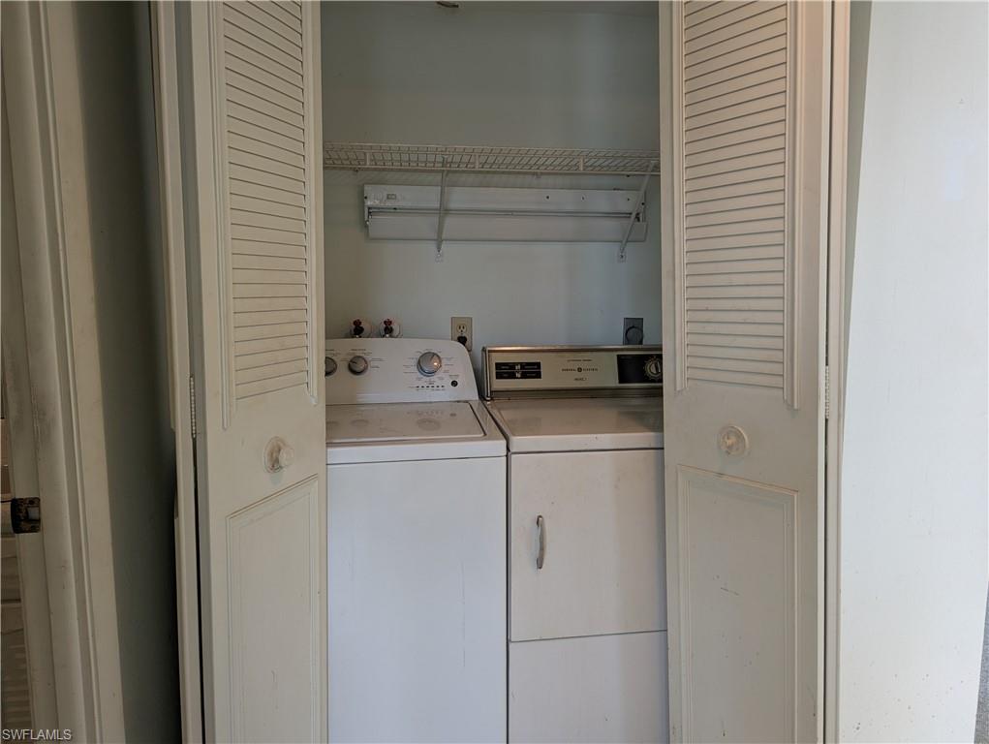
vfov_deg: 56.9
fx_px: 686
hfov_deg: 71.5
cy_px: 372
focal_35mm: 24
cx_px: 494
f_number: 1.85
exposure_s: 1/30
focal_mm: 6.81
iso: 81
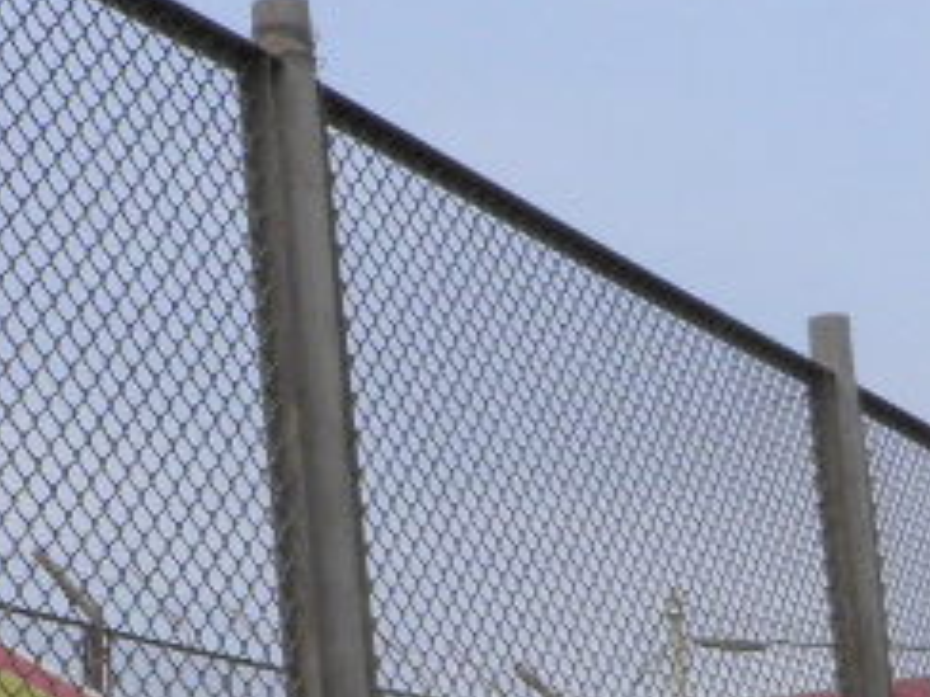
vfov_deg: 10.0
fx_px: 3949
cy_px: 617
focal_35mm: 147
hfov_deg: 13.3
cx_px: 65
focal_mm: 4.9
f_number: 5.7
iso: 100
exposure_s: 1/640
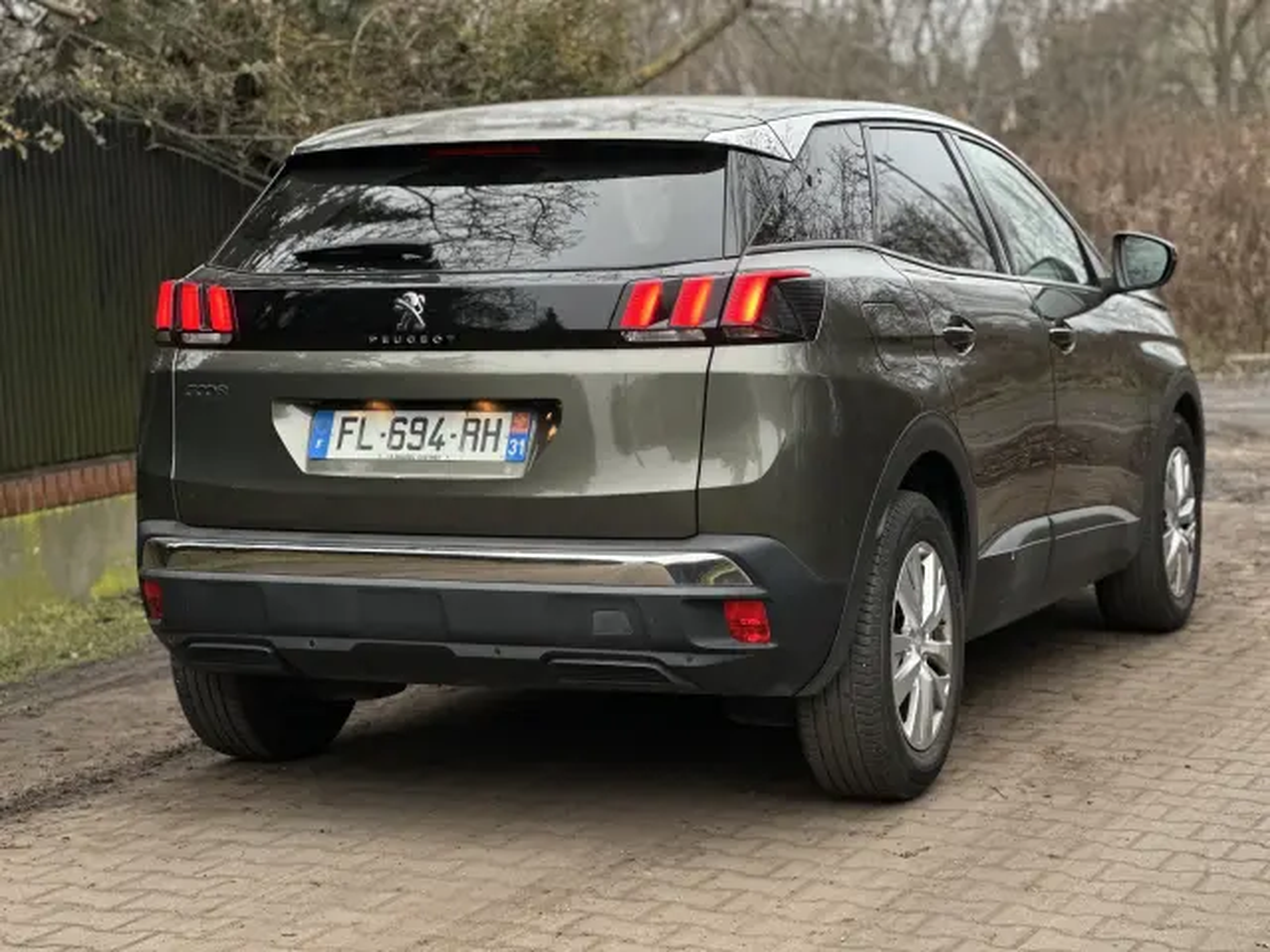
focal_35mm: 77
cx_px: 635
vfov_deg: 19.1
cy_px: 476
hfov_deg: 25.3
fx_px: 2825
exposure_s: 1/121
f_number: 2.8
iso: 200
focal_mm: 9
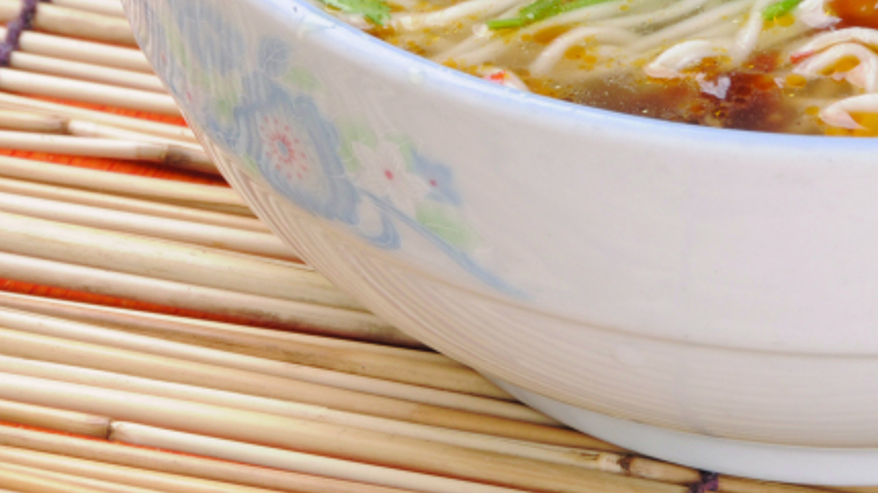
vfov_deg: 2.4
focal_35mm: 506
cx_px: 849
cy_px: -76
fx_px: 11782
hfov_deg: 4.3
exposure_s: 1/125
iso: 250
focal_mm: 135
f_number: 16
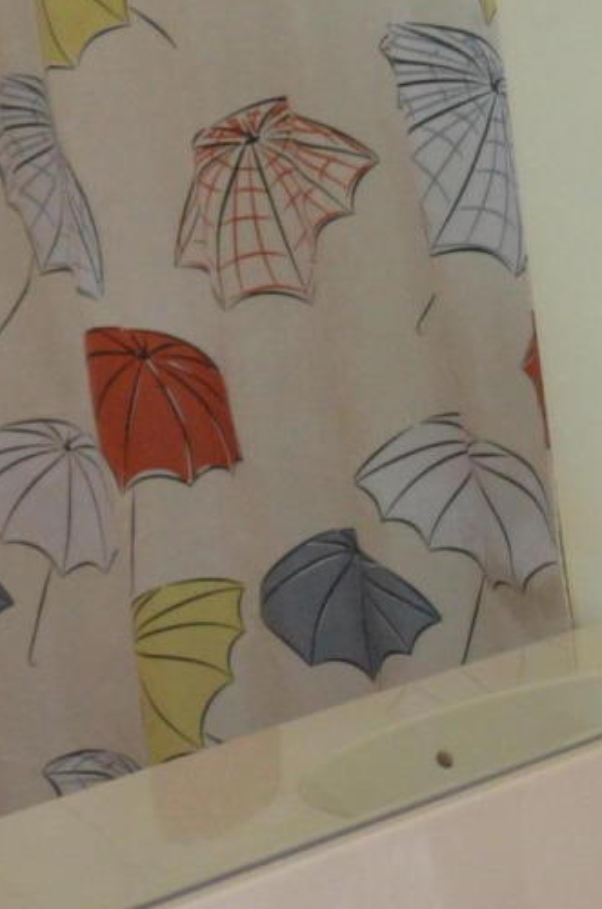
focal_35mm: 132
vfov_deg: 15.5
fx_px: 3327
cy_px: 618
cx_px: 498
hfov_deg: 10.3
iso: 1800
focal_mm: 22
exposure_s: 1/60
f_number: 3.8
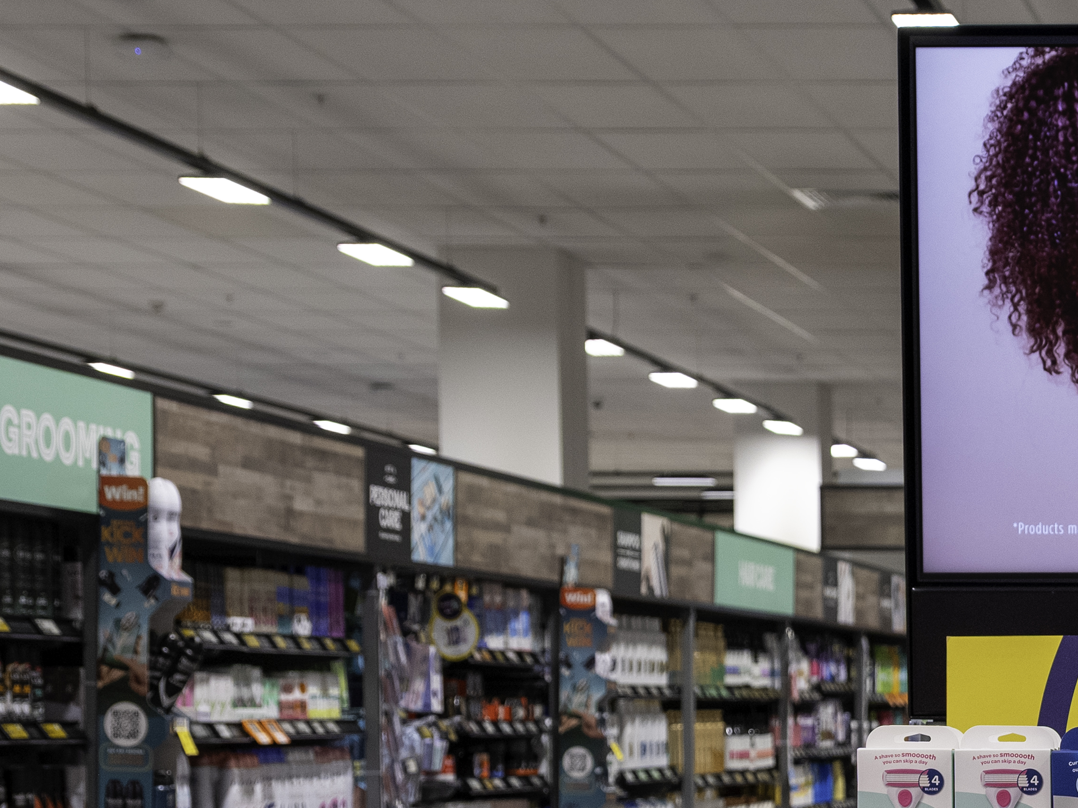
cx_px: 1454
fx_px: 3207
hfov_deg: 17.7
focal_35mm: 103
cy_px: 1088
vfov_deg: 13.8
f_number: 5
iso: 800
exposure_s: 1/100
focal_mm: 36.9
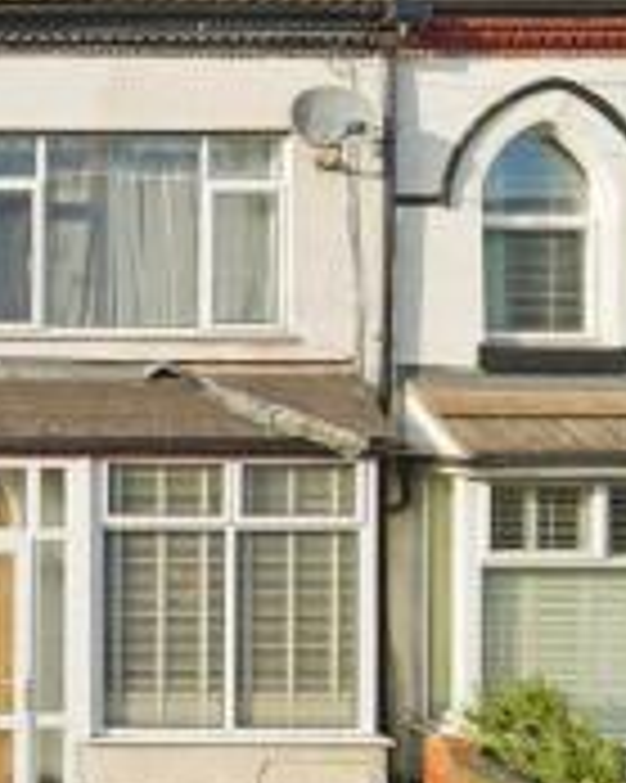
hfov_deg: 24.2
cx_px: -408
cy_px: 371
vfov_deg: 44.8
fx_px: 950
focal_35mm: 41
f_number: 6.3
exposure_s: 1/640
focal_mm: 16
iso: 200
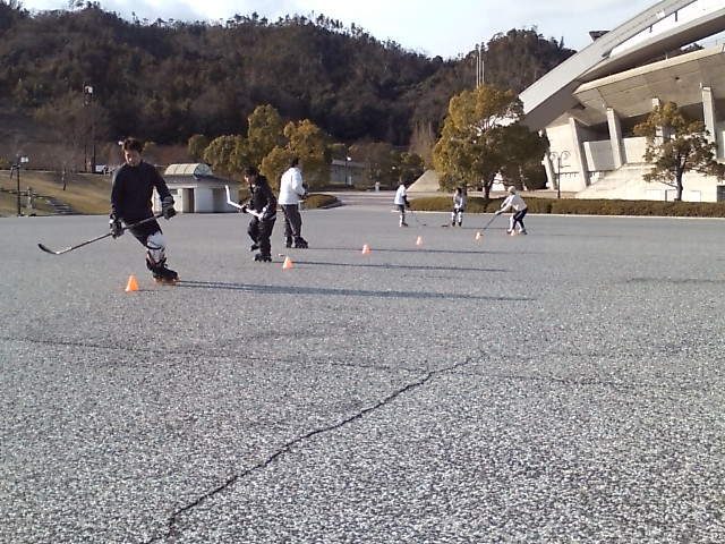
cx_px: 362
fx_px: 607
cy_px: 272
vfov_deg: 48.2
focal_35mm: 29
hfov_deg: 61.7
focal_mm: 3.73
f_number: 3.5
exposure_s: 1/500
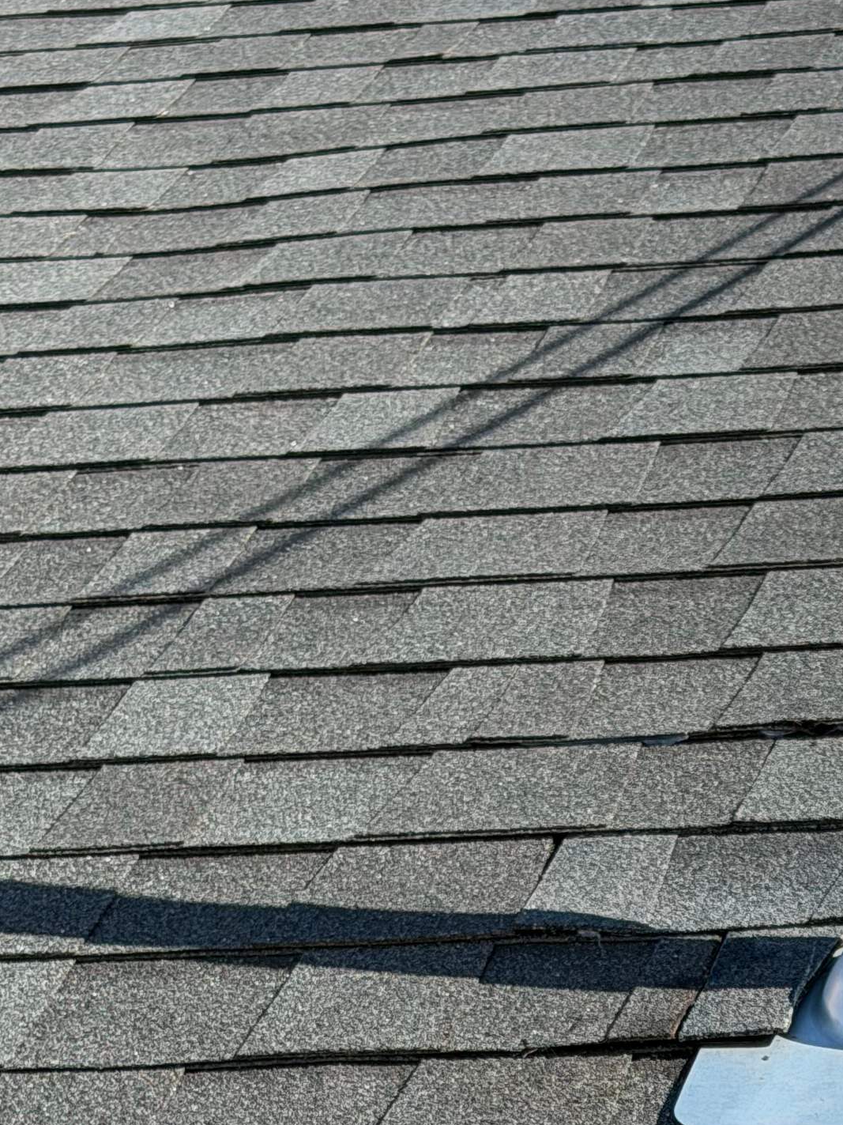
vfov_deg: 14.1
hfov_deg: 10.8
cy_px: 1312
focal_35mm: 136
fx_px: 4417
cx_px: 841
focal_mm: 6.76
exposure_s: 1/3378
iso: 100
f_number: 1.78
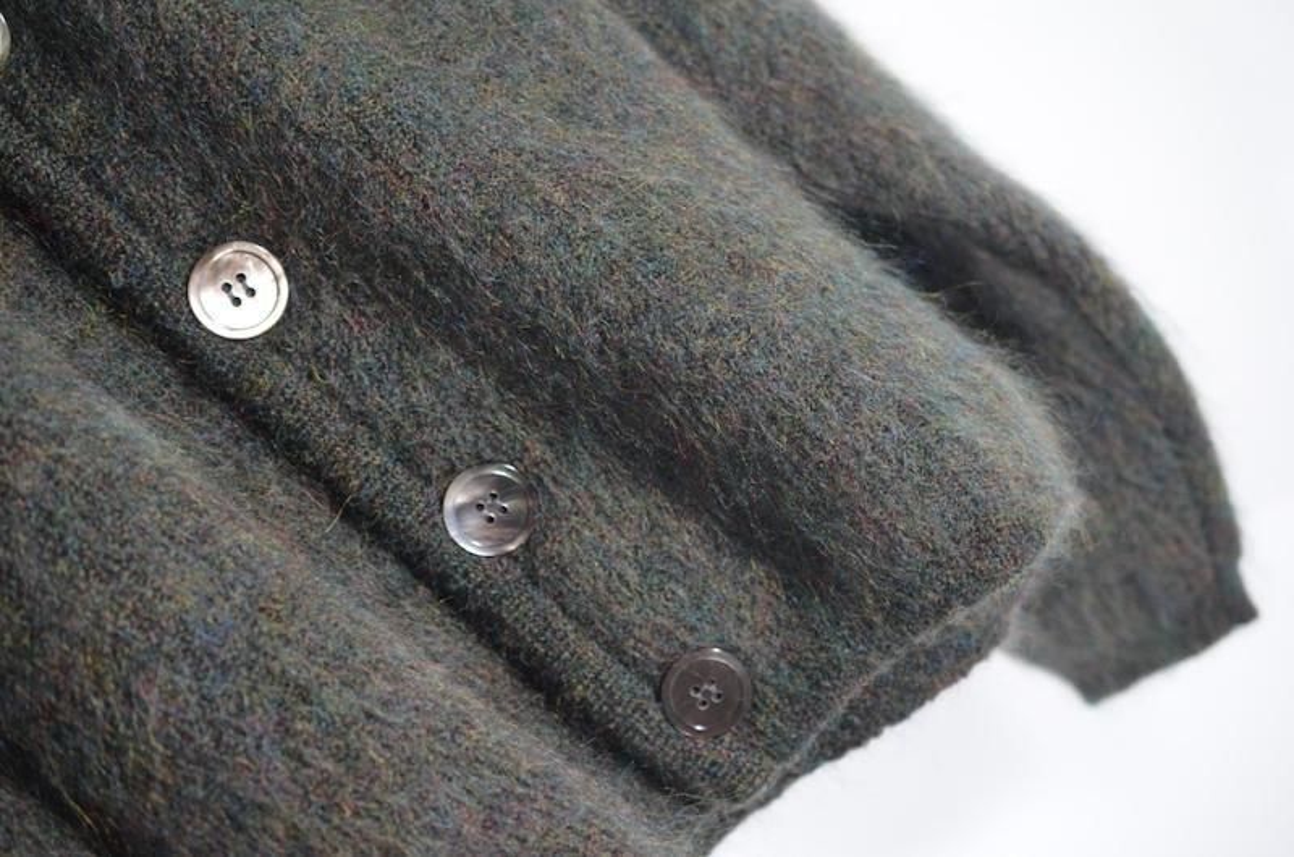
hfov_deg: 33.5
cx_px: 647
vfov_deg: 22.5
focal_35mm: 60
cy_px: 428
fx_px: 2152
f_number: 4
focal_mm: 40
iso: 800
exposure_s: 1/60
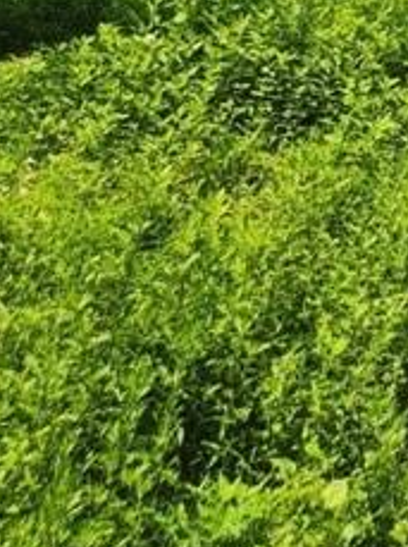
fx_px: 1623
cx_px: 792
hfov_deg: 12.7
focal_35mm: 103
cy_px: -585
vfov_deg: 15.1
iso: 20
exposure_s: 1/1307
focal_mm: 5.4
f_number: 1.8
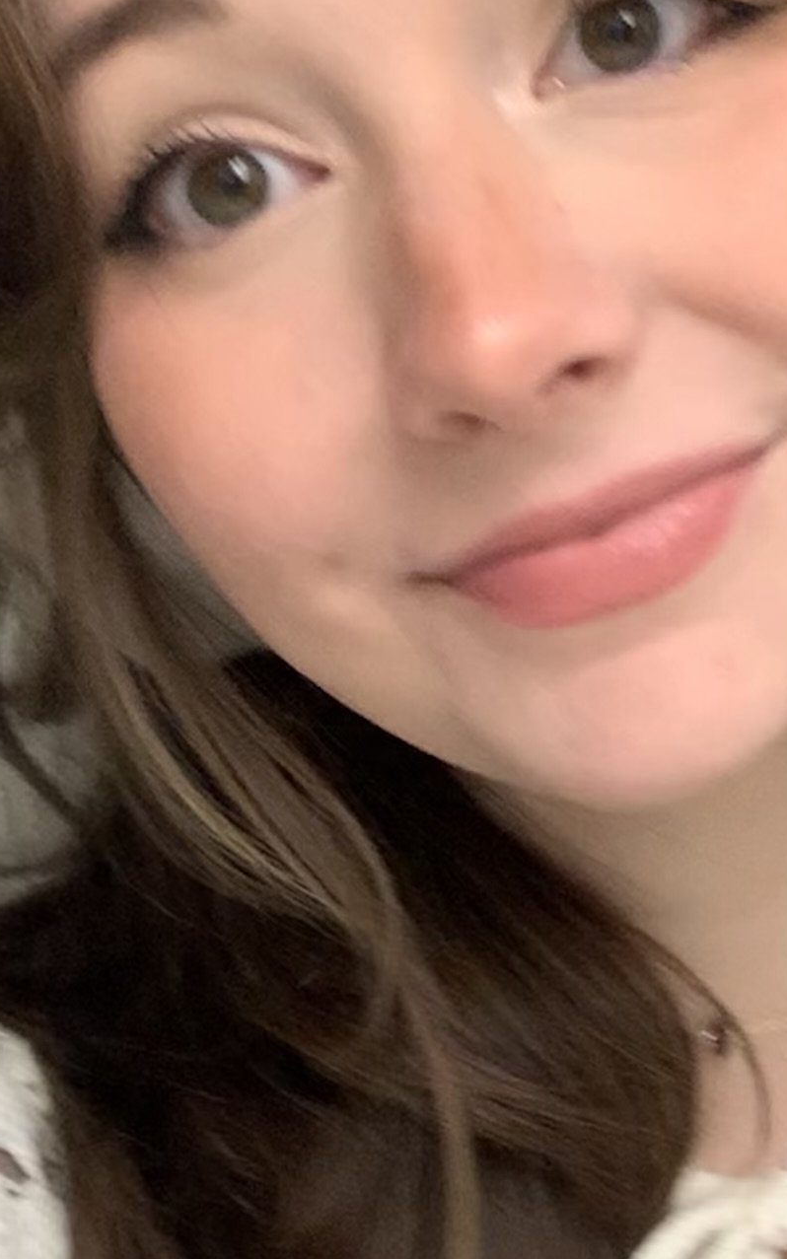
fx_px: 2814
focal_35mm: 82
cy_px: 840
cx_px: 1036
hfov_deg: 15.2
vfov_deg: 25.1
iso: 80
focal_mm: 2.87
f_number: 2.2
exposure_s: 1/60
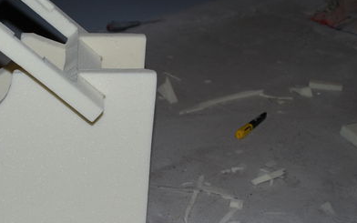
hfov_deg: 31.0
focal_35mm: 65
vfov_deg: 20.0
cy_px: 113
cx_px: 92
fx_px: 632
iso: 200
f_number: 4.5
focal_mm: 26
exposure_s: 1/60
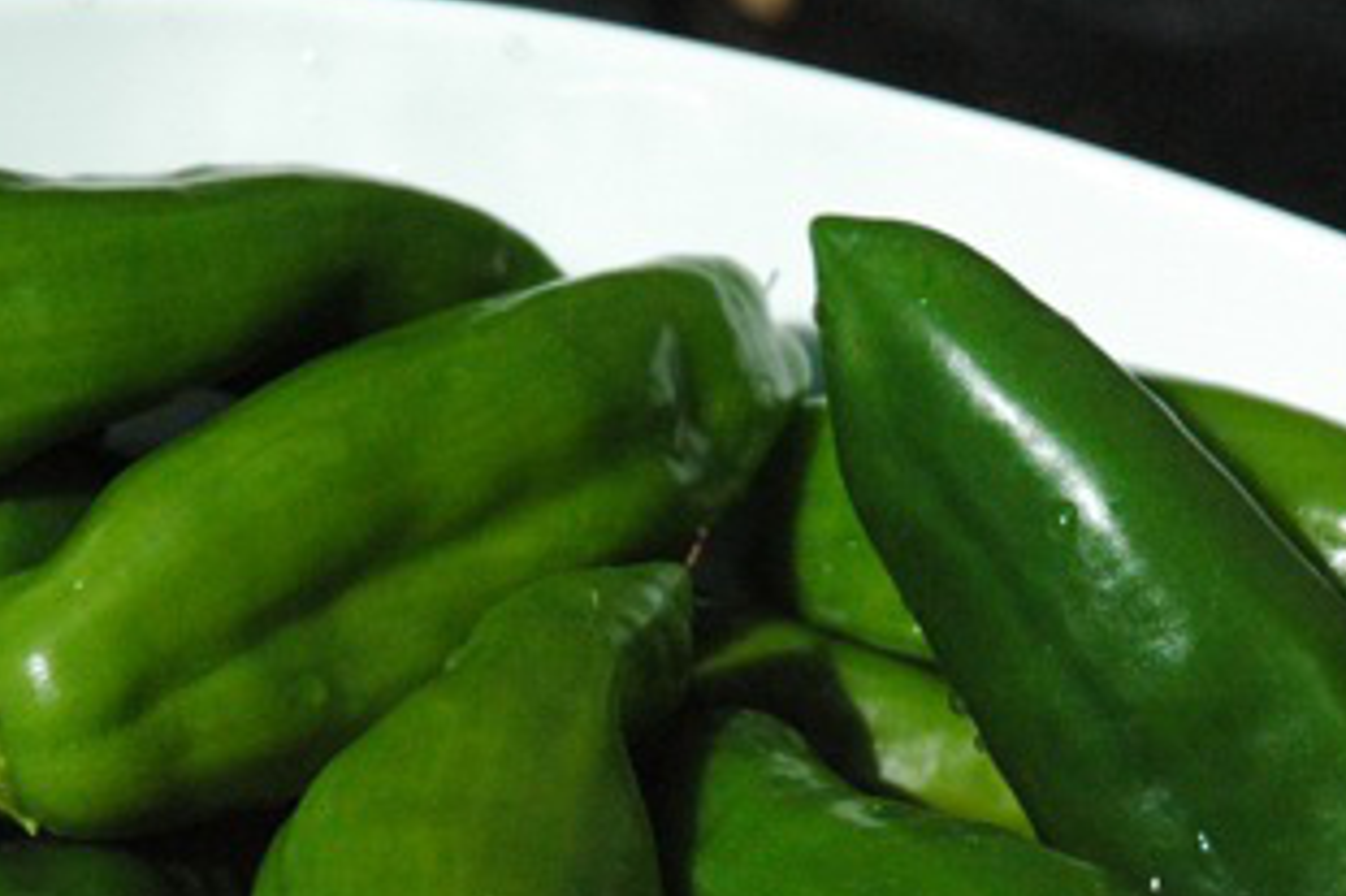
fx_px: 8071
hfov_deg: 9.5
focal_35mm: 216
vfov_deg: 6.3
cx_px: 853
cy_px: 805
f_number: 8
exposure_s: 1/6400
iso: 1600
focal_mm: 70
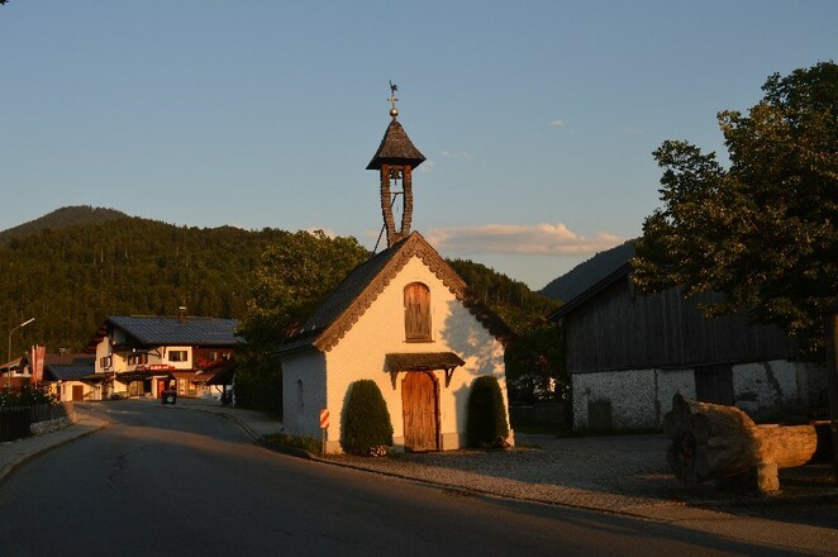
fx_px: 837
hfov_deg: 53.2
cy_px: 278
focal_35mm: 36
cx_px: 419
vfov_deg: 36.8
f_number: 7.1
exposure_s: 1/200
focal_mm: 24
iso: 100
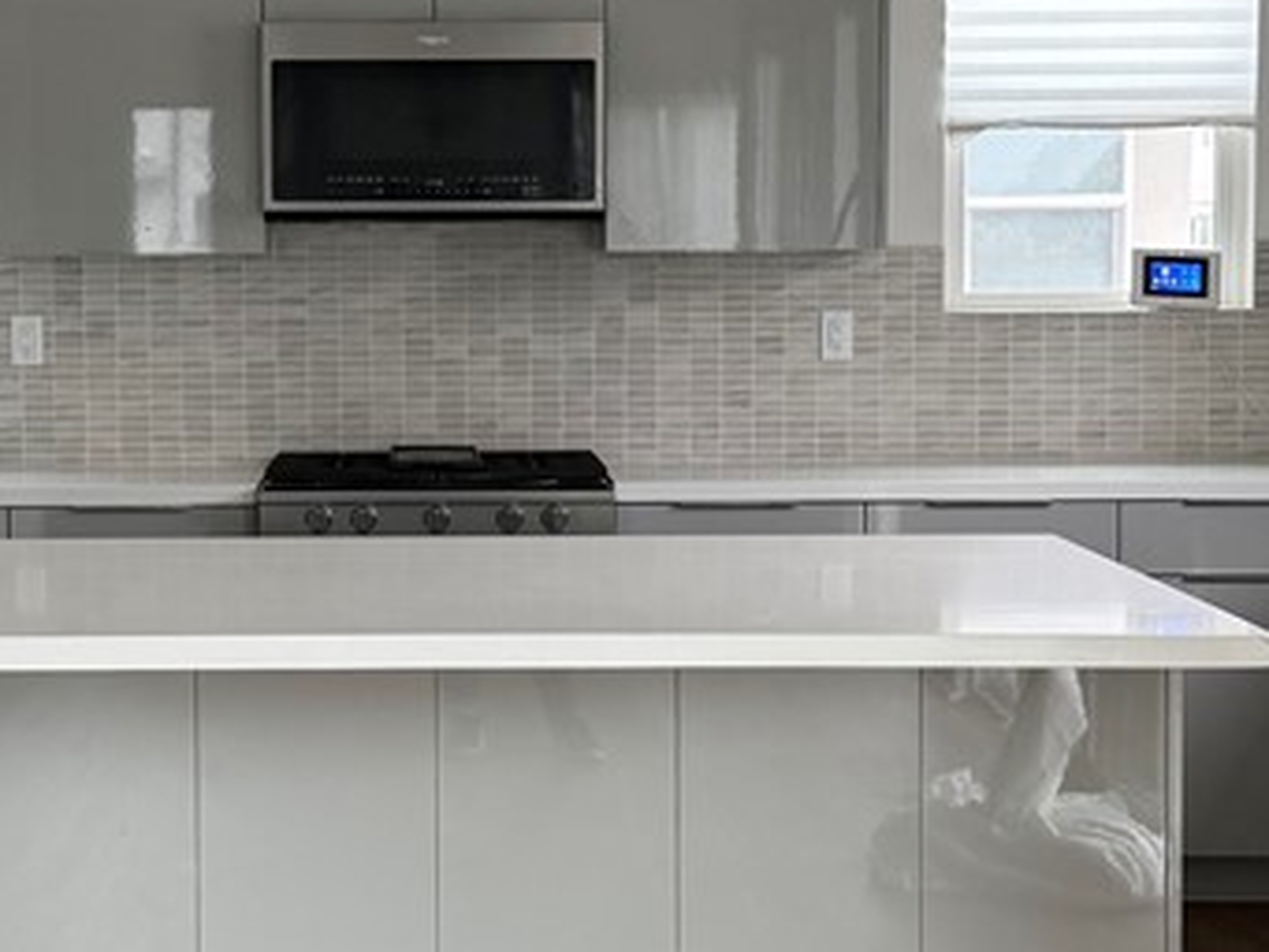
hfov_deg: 26.9
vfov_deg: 20.4
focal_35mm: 72
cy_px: 420
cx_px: 413
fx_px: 2640
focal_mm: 6.76
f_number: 1.78
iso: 200
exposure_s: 1/121
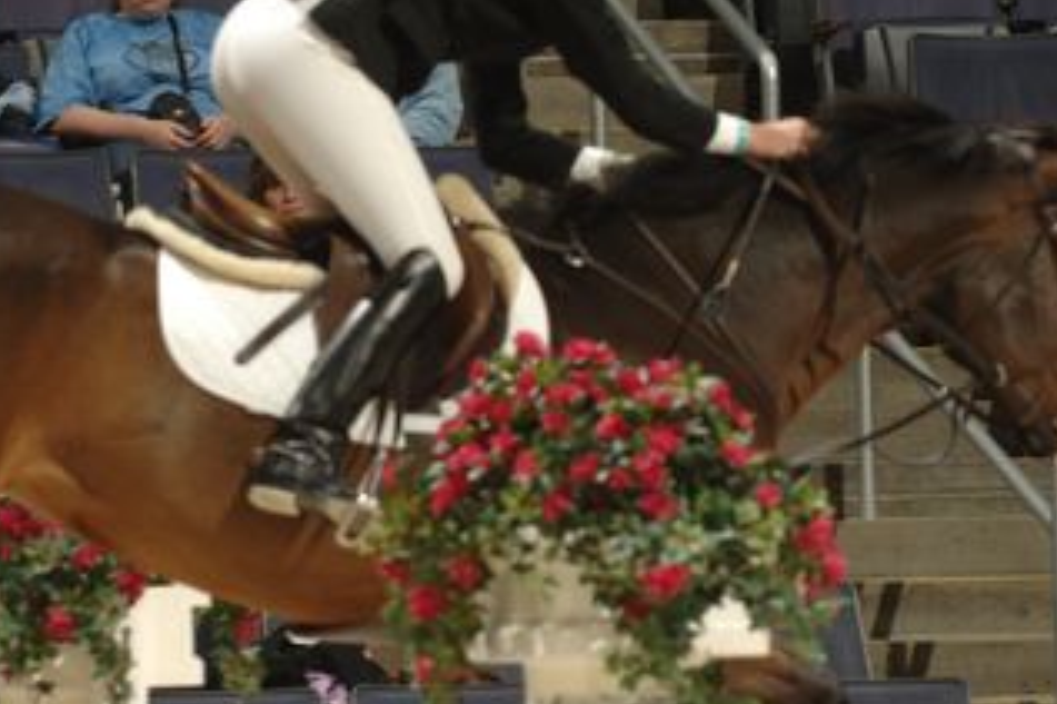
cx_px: 597
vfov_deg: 3.0
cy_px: 375
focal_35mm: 454
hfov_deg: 4.5
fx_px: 13322
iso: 250
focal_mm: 150
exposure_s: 1/250
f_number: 5
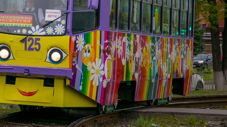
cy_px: -8
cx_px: 69
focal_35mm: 272
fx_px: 1638
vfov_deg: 4.5
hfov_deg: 7.9
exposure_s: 1/500
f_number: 5.3
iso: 400
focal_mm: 75
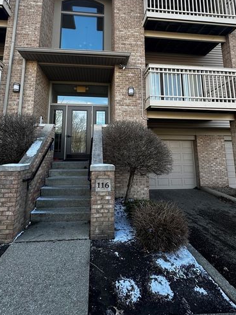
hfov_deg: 68.6
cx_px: 112
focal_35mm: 19
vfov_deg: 83.6
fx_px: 173
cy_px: 125
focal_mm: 2.22
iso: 40
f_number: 2.2
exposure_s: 1/212
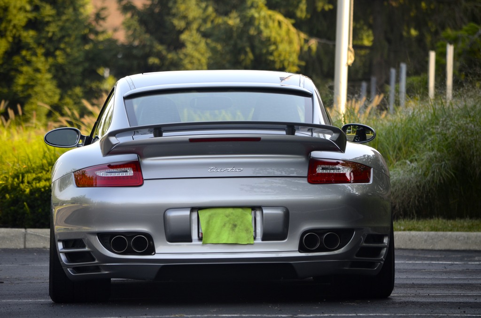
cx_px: 240
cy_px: 159
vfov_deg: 4.7
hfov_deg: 7.1
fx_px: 3900
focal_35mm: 292
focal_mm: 195
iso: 320
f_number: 5.6
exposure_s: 1/500
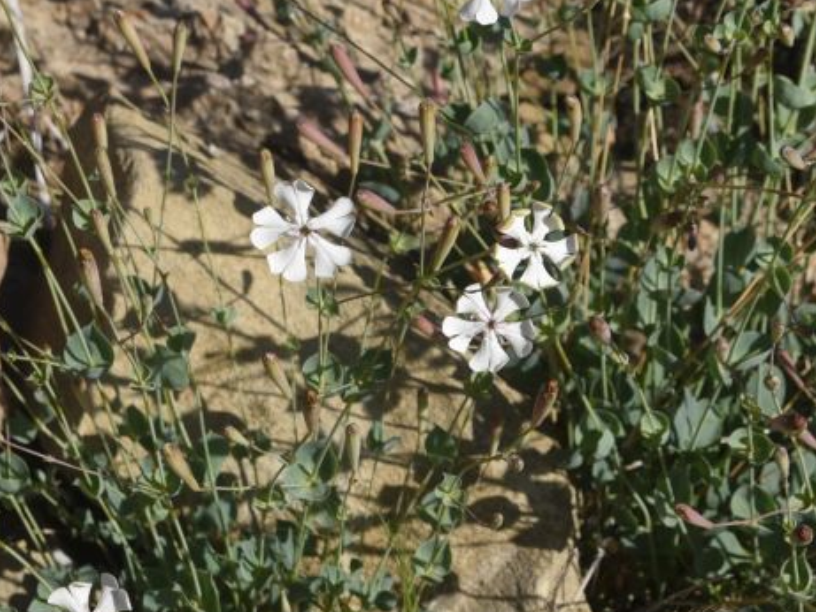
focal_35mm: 149
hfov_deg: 13.2
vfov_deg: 10.0
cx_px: 381
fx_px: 3513
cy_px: 183
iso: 125
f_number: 9
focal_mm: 55
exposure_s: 1/400
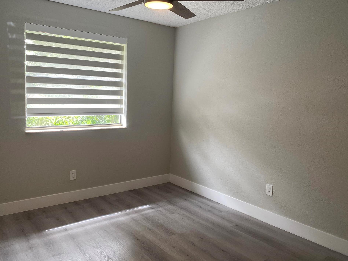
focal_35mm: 28
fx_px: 281
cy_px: 124
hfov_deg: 63.4
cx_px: 164
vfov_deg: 49.7
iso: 80
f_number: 1.8
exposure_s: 1/60
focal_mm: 4.25
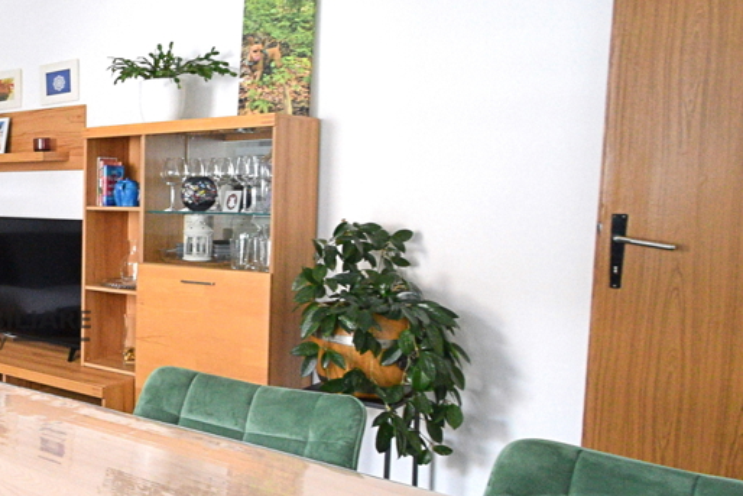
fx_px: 723
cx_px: -69
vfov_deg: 37.9
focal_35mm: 35
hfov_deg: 42.9
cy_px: 253
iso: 2800
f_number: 10
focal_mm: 10
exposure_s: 1/30
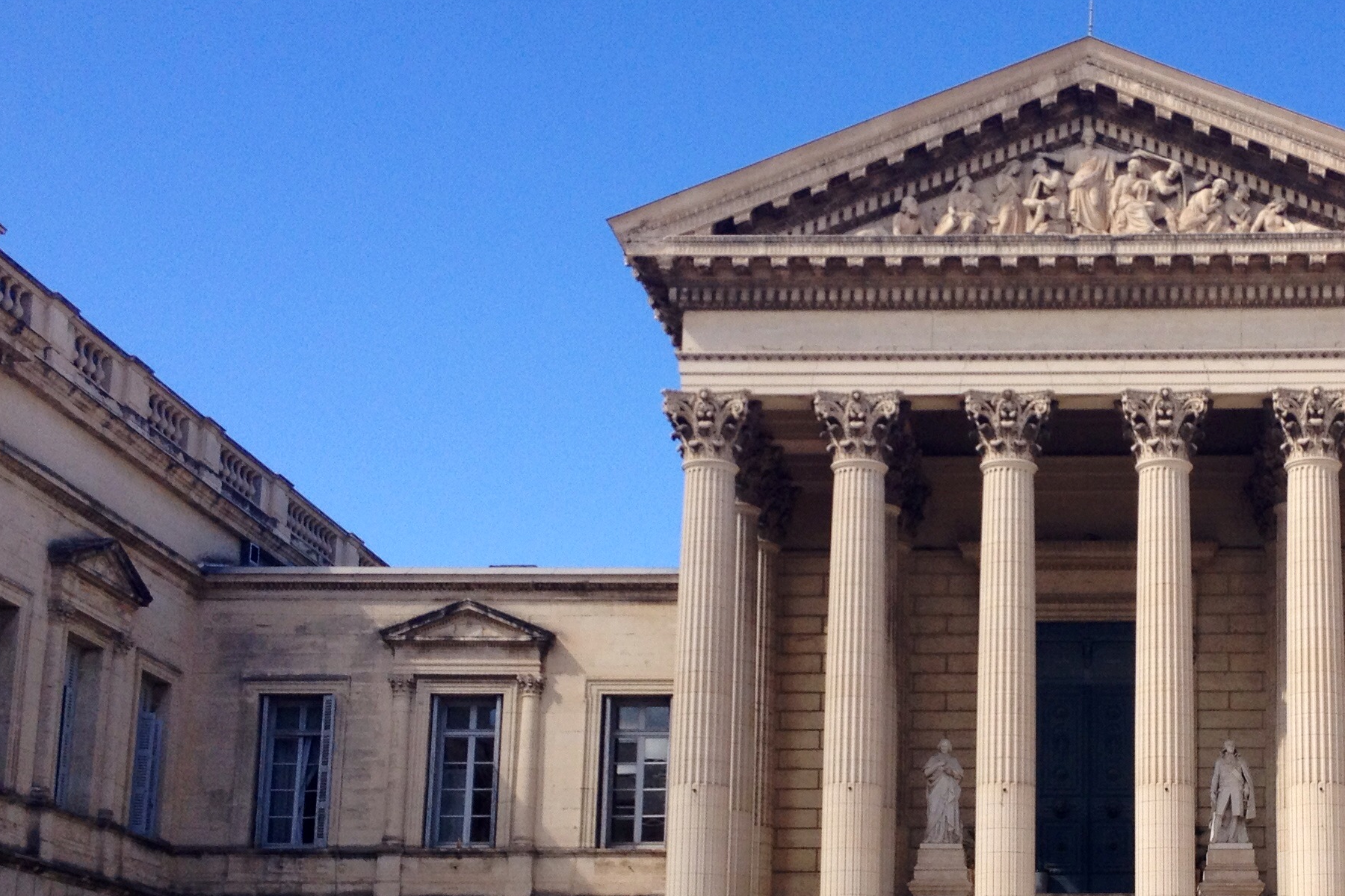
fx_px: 2466
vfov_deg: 20.4
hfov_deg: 29.9
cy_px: 700
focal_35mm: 66
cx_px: 1058
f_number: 2.4
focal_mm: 4.28
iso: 50
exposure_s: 1/1126
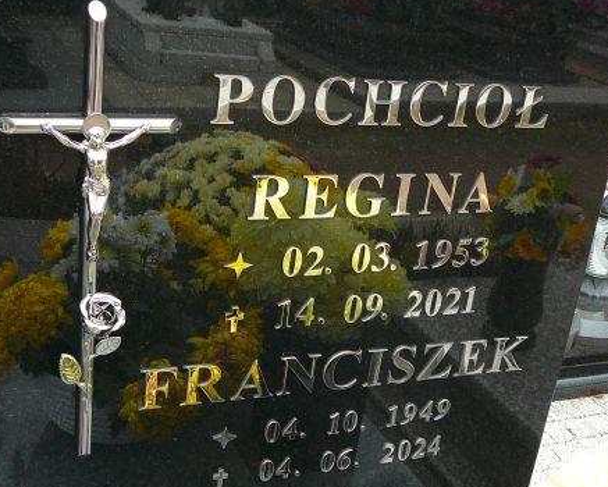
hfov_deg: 37.3
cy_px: 274
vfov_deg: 30.2
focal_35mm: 50
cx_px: 295
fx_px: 900
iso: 80
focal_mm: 5.2
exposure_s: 1/125
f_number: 2.8
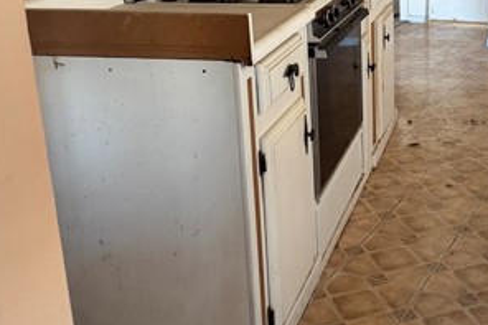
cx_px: 374
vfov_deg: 24.8
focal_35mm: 54
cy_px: 92
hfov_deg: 35.9
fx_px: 732
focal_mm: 6.76
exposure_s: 1/60
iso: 500
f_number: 1.78
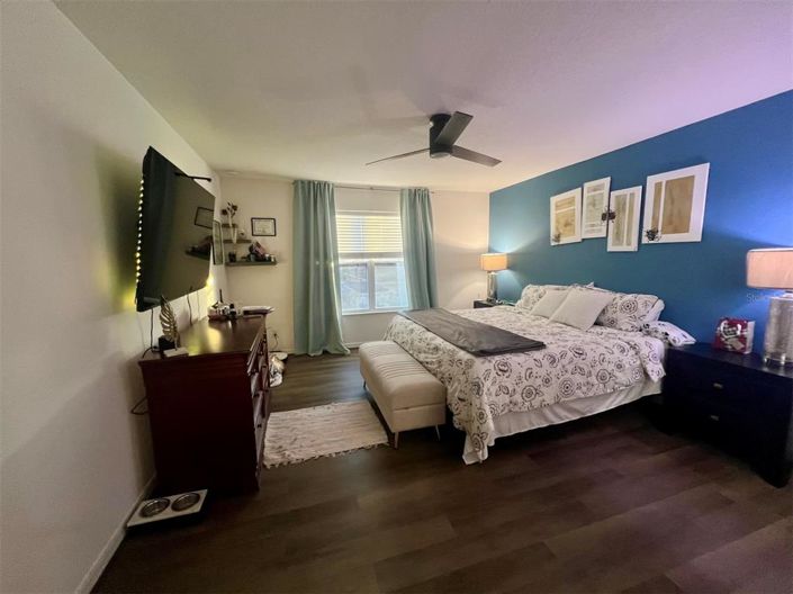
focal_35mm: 13
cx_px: 396
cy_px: 297
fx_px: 298
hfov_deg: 106.2
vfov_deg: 89.9
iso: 250
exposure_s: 1/59
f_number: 1.8
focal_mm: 1.57
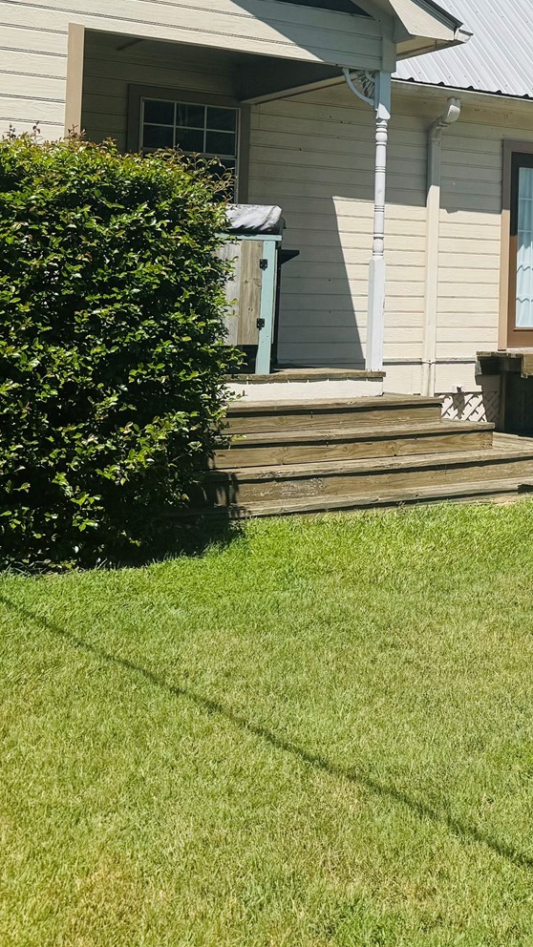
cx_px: 713
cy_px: 225
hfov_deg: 20.2
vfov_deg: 37.5
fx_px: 1357
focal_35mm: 54
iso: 80
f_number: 1.78
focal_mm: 6.76
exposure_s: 1/6410
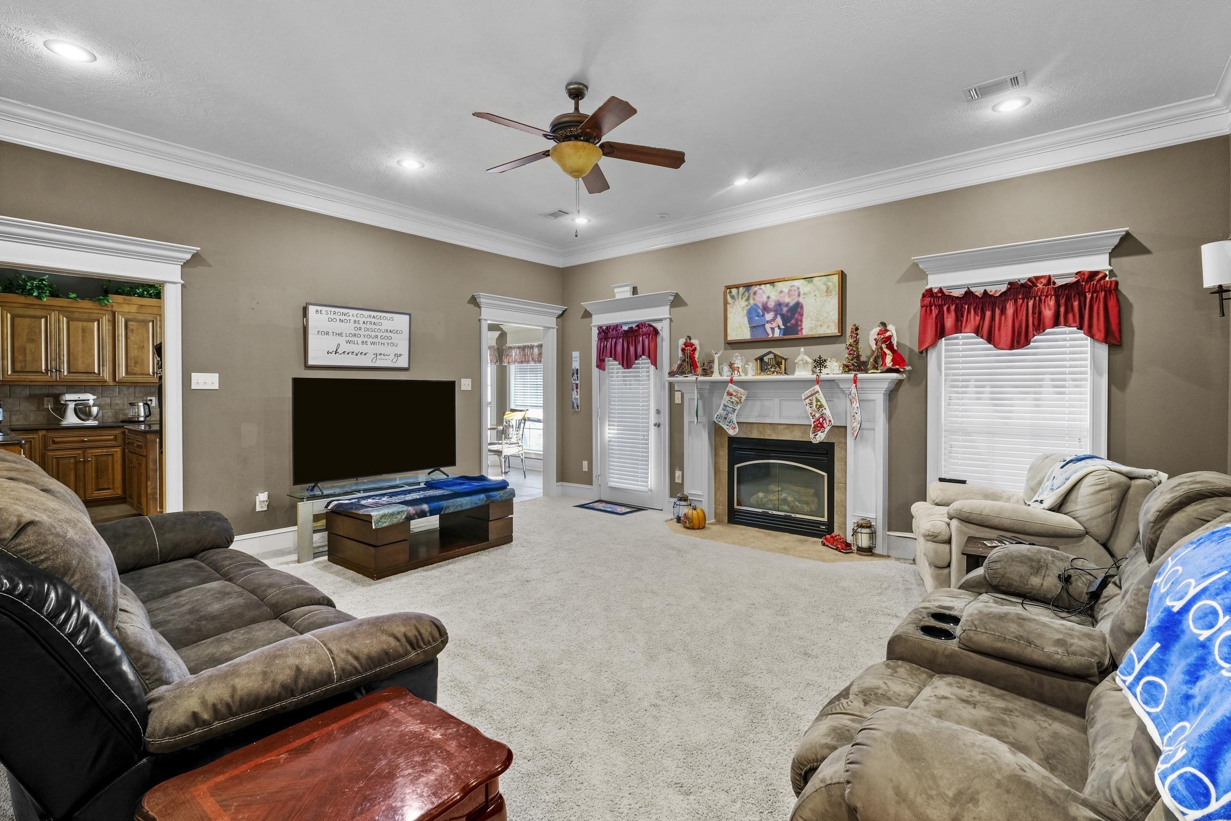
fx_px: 547
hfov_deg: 96.7
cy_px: 399
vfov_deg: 73.7
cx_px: 632
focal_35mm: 16
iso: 400
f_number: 8
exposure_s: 1.5
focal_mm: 10
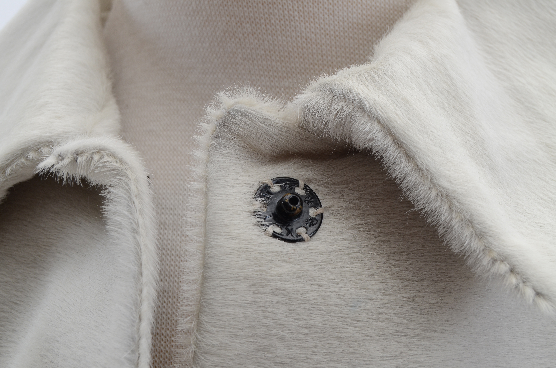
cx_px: 278
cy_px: 184
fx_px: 971
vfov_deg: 21.5
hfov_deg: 32.0
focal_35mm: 63
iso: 400
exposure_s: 1/125
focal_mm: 42
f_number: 13
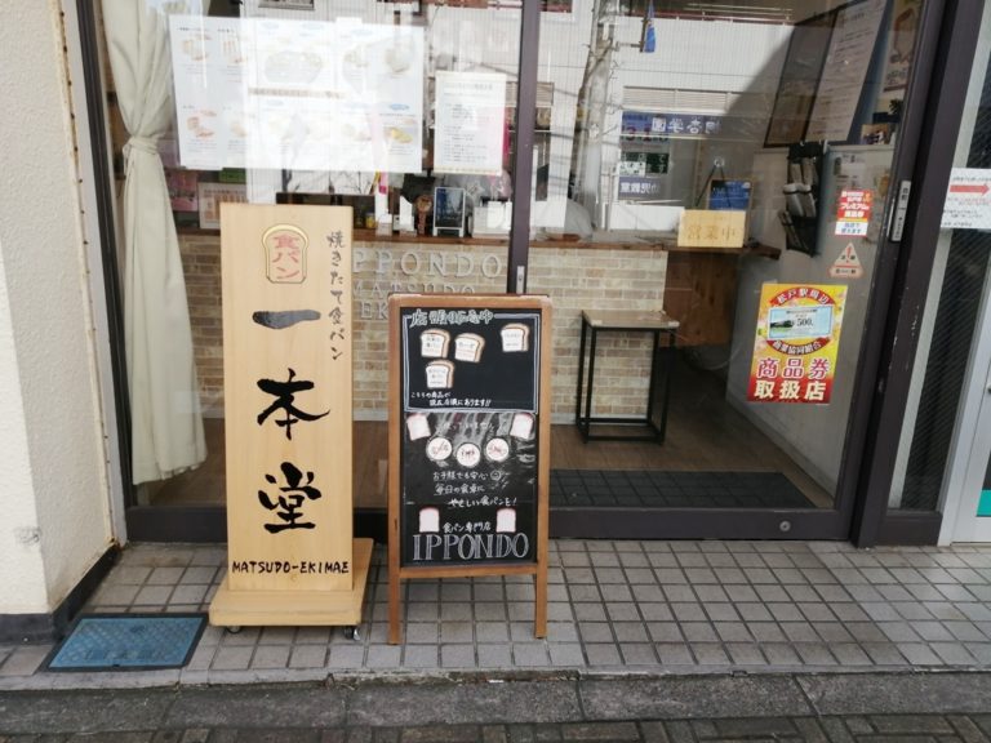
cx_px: 496
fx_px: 773
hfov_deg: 65.3
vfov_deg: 51.4
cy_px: 372
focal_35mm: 27
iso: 50
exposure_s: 1/389
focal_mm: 3.62
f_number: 1.8
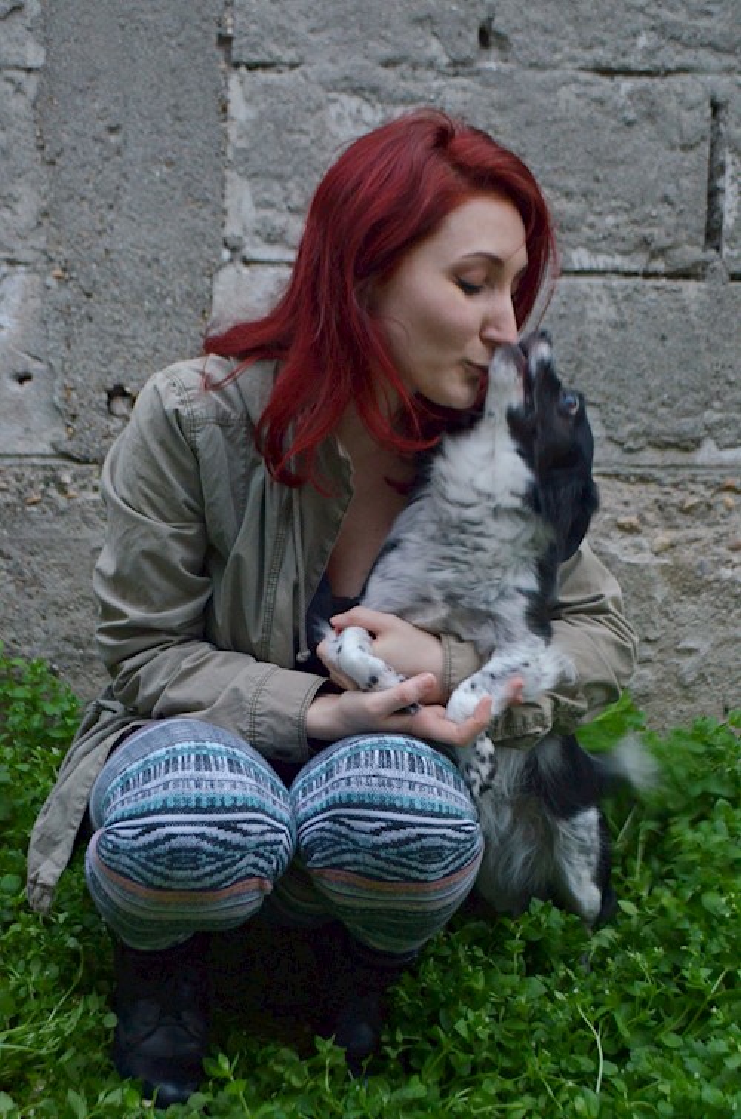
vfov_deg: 41.2
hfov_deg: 28.0
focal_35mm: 48
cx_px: 370
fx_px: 1489
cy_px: 560
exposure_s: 1/30
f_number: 5.6
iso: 1250
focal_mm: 32
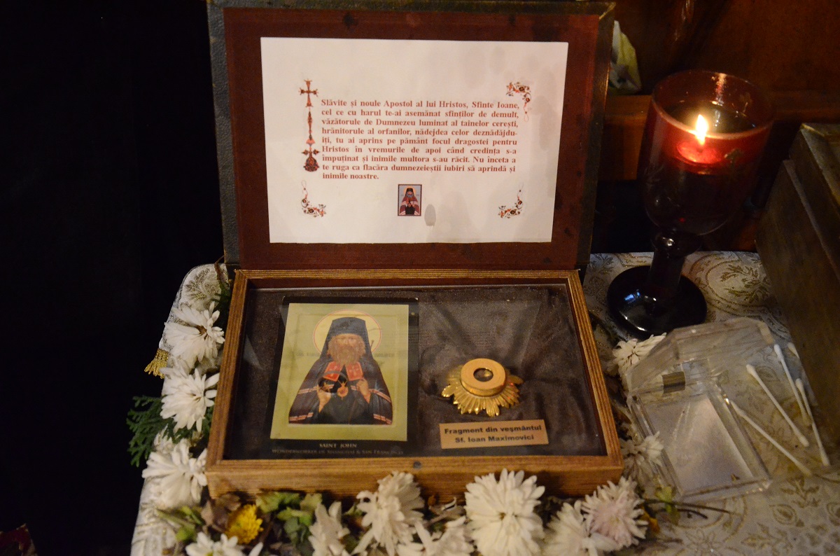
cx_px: 420
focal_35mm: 39
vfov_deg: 34.0
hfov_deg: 49.7
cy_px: 278
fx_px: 908
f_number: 4
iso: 6400
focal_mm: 26
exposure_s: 1/40
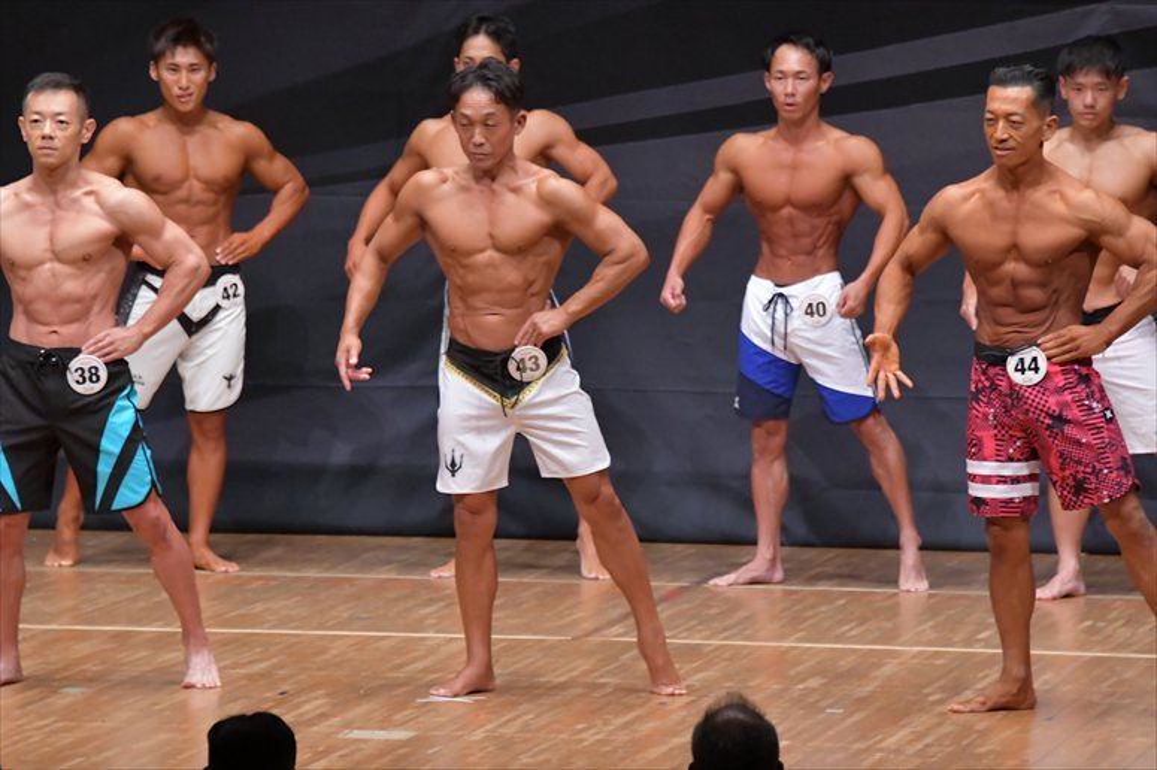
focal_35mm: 285
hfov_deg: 7.2
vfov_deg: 4.8
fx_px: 9155
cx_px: 578
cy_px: 385
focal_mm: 190
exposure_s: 1/400
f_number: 5.6
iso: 6400
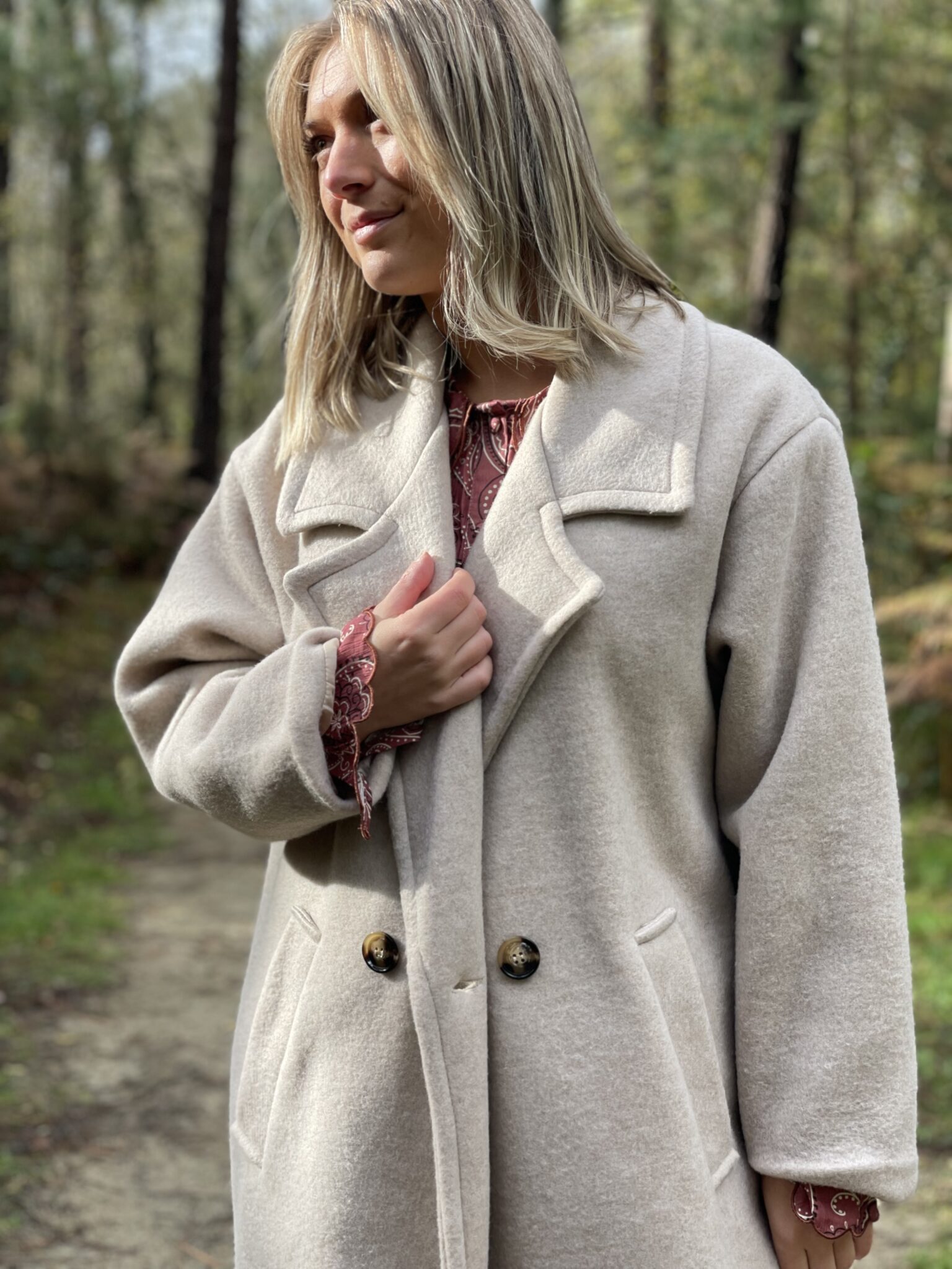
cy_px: 634
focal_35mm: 52
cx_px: 476
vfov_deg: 36.8
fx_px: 1907
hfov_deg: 28.0
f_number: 2
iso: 25
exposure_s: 1/165
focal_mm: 6
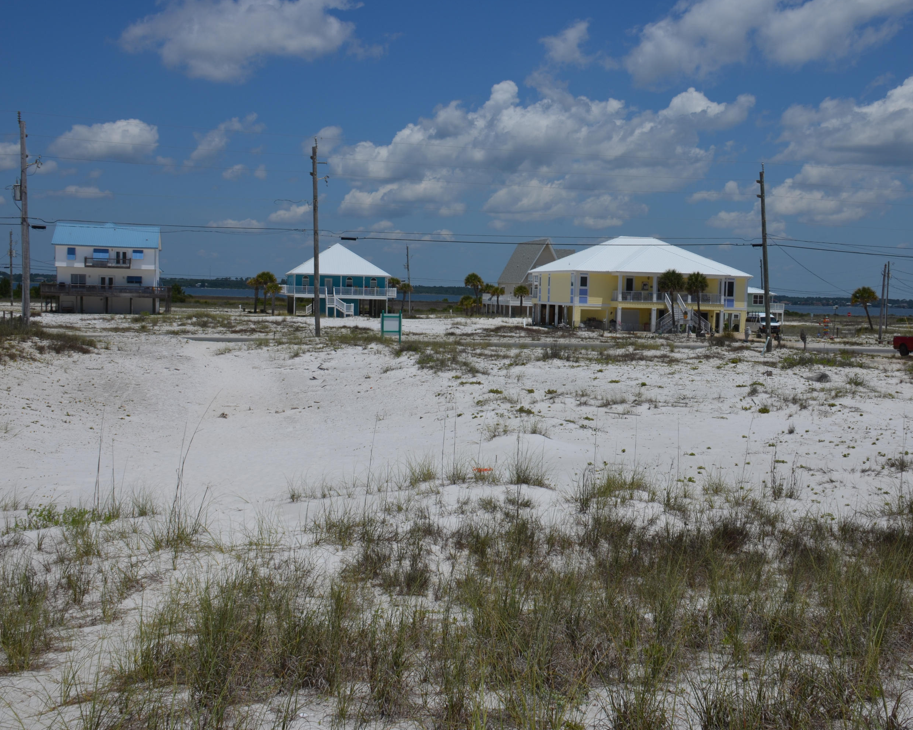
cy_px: 366
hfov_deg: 44.8
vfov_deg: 36.5
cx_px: 486
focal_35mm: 41
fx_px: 1108
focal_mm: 24
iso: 100
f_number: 10
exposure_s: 1/400
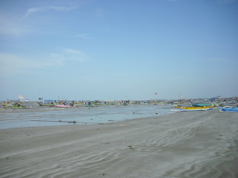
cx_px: 119
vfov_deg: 37.7
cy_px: 89
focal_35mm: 38
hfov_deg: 49.0
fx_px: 261
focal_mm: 6.2
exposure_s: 1/320
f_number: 8
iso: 100
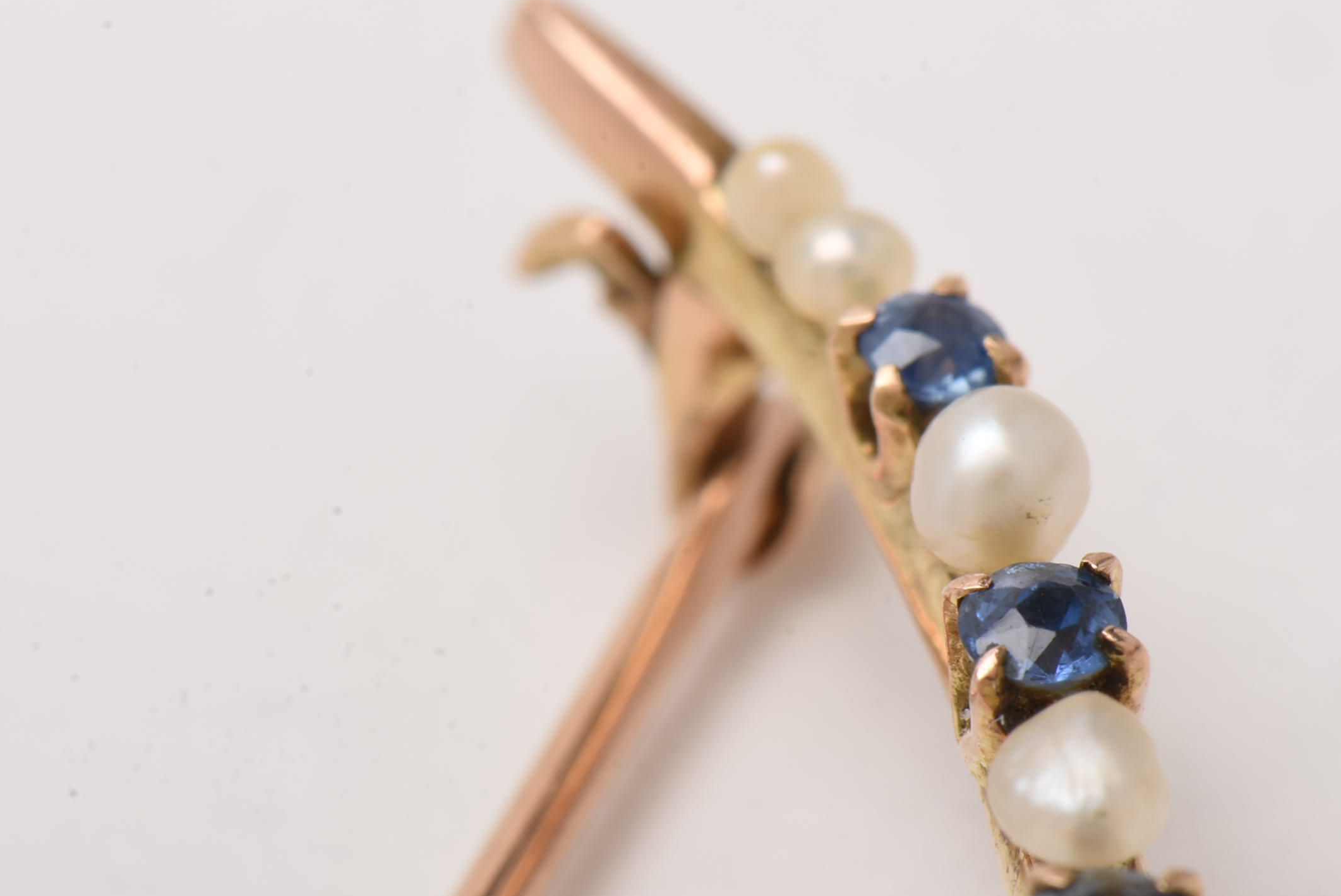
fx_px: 6699
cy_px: 481
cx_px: 727
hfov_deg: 11.4
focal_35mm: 180
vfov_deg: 7.7
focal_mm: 85
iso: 100
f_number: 25
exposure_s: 1/125
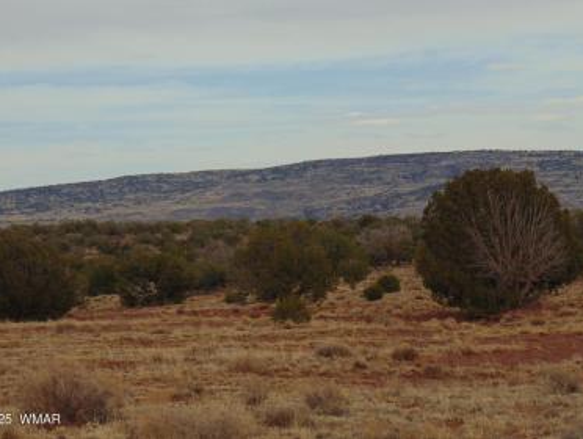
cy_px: 205
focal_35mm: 176
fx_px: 2968
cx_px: 286
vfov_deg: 8.5
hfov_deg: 11.2
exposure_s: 1/800
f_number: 4
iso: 80
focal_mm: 29.5
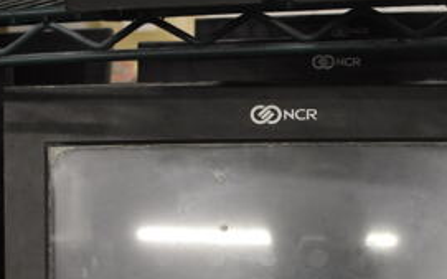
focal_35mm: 69
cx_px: 267
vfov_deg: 18.0
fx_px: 840
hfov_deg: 29.7
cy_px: 325
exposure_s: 1/125
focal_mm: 20
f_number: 3.5
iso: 1600
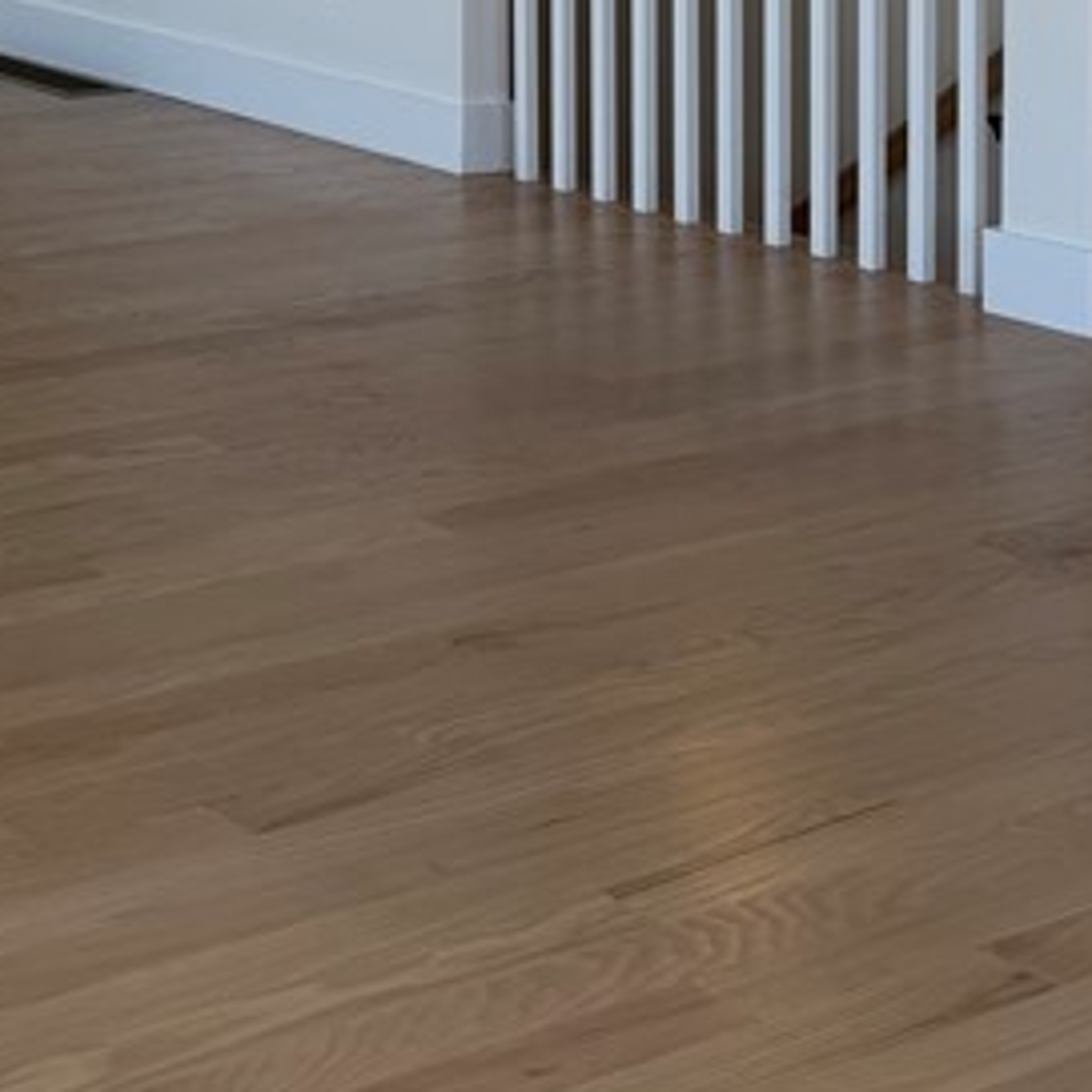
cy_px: -426
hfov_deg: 20.3
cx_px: -221
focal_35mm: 80
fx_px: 2855
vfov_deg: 19.5
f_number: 1.78
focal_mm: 6.76
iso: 100
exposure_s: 1/708
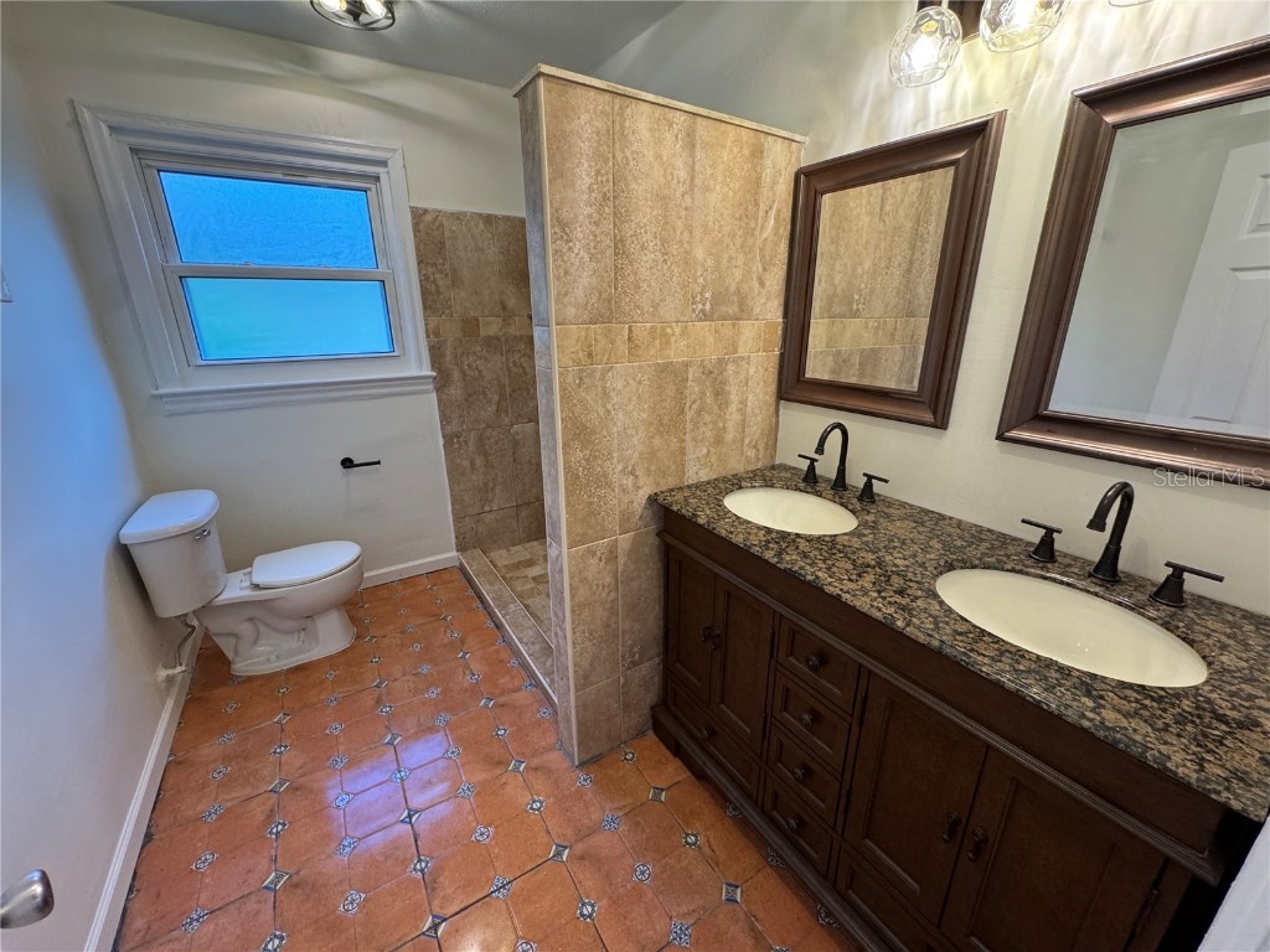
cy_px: 476
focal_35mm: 14
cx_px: 635
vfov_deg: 85.7
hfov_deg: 102.1
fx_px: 514
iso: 250
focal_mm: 2.22
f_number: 2.2
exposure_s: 1/120
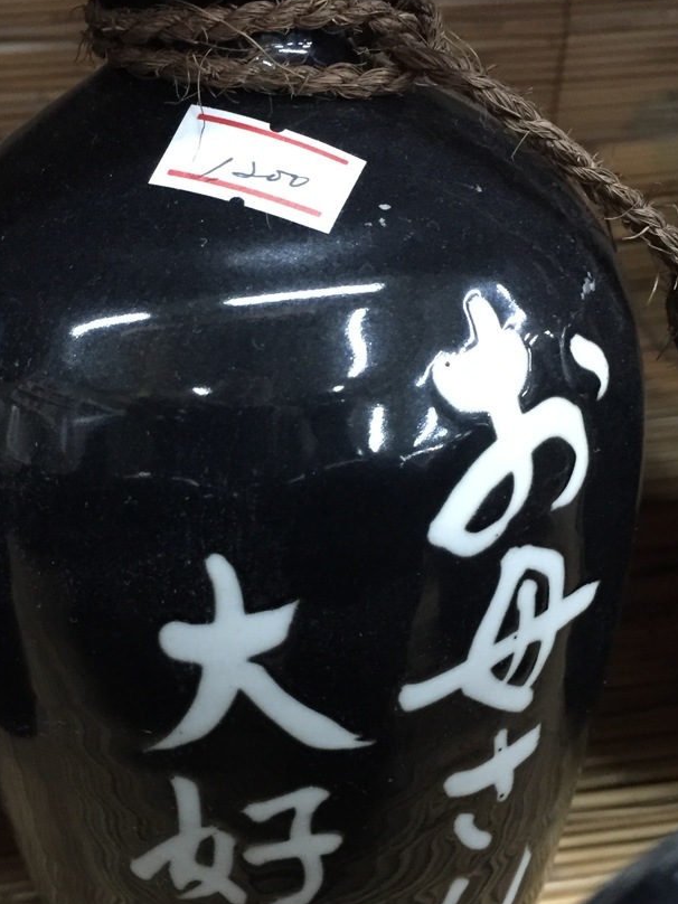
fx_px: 1280
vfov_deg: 38.9
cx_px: 246
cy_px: 498
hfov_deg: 29.5
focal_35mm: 49
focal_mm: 4.15
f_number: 2.2
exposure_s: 1/15
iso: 250
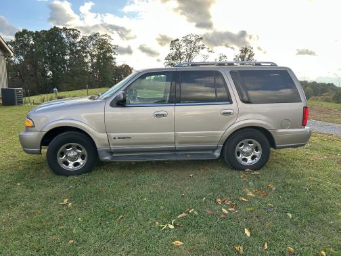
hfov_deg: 67.3
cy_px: 128
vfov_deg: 53.1
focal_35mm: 26
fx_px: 256
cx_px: 170
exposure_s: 1/555
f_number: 1.5
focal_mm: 5.7
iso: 50
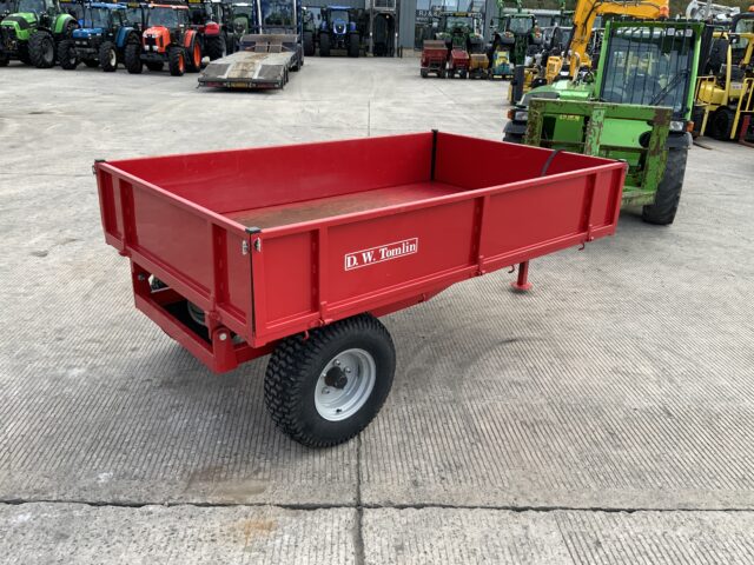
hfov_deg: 61.7
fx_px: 632
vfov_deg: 48.2
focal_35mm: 29
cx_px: 377
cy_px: 282
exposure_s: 1/342
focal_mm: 3
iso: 16
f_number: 1.8
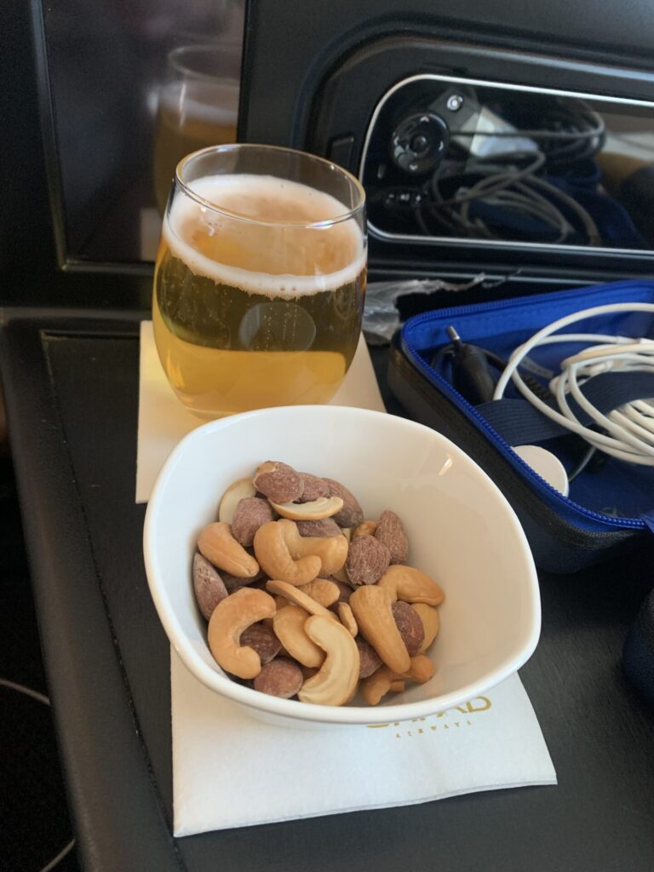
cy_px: 436
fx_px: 655
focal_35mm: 26
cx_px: 327
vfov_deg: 67.3
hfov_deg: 53.1
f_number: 1.8
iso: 400
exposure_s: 1/56
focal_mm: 4.25
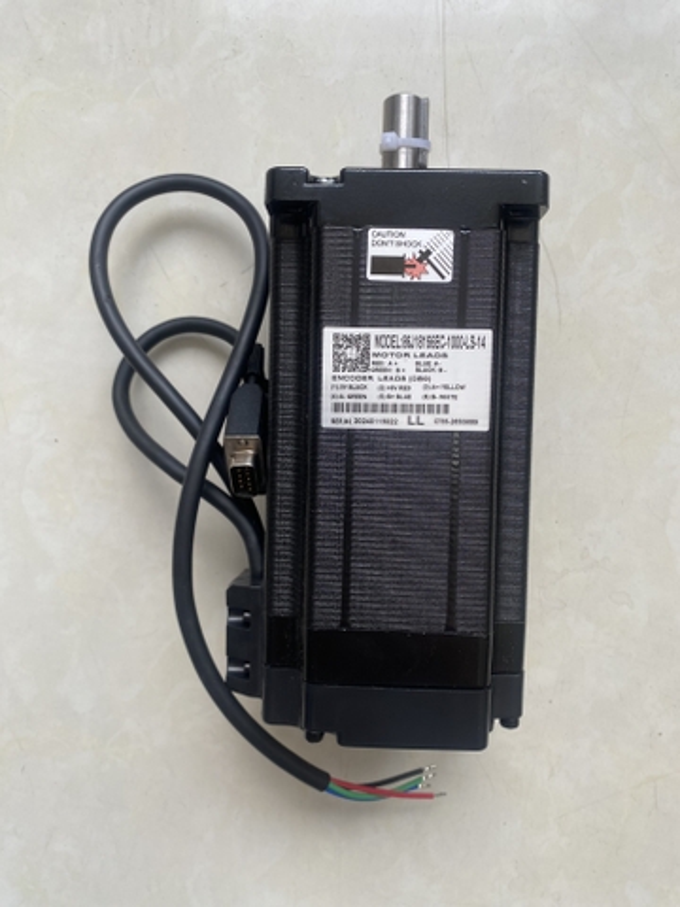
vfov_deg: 67.3
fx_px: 681
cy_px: 454
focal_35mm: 26
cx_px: 340
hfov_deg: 53.1
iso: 32
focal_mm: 4.25
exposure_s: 1/323
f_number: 1.8
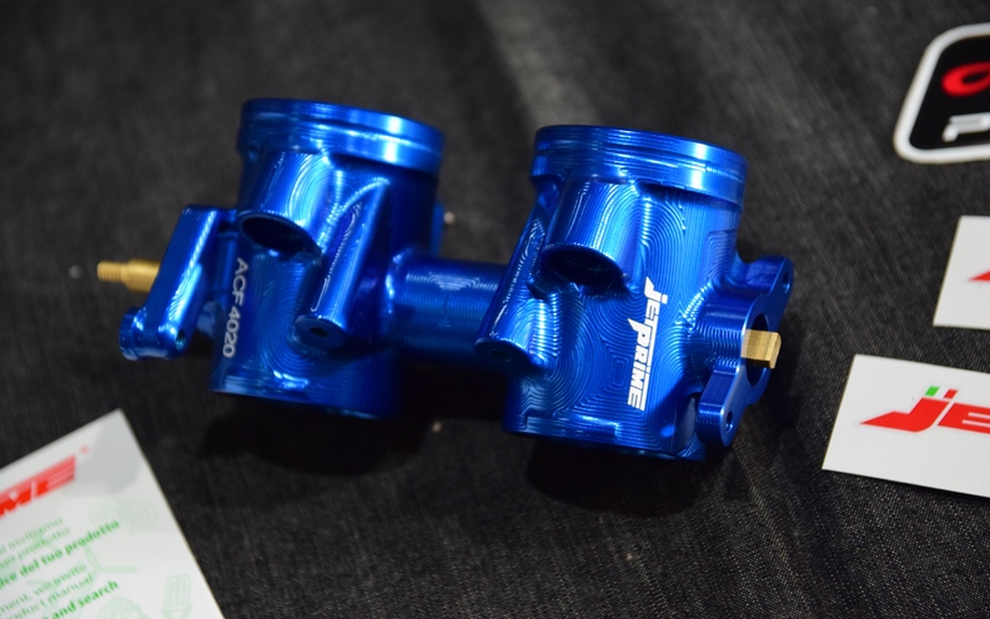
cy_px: 292
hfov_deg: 19.3
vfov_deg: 12.1
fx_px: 2915
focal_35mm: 108
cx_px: 494
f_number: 4
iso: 1600
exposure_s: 1/30
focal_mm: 70
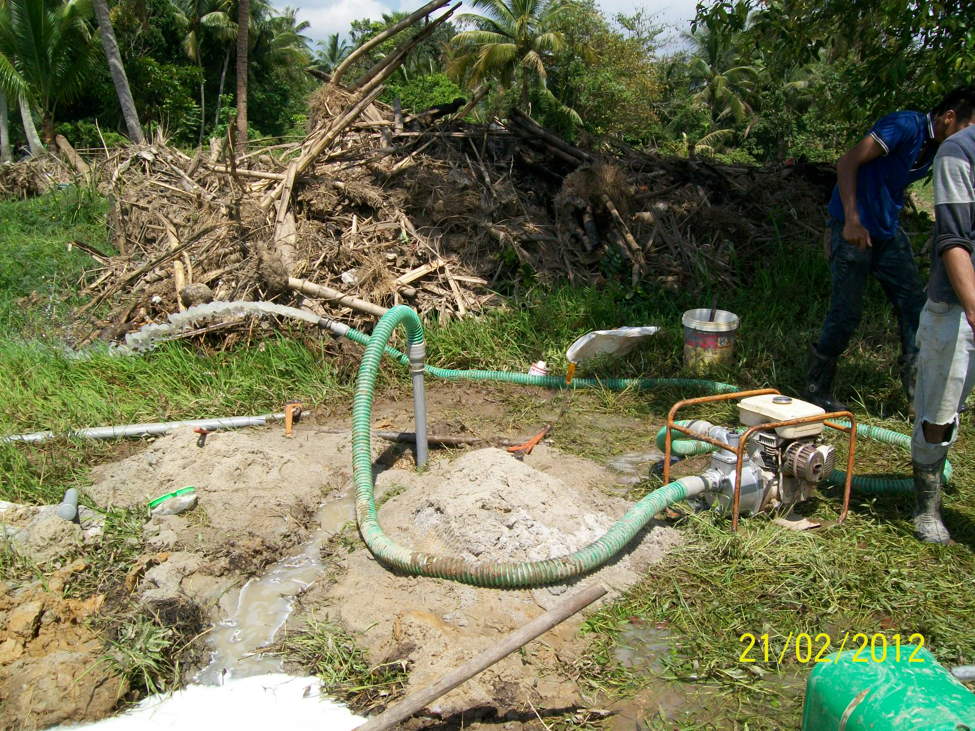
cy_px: 366
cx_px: 488
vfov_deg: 41.8
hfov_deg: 54.0
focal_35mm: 34
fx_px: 958
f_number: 4.9
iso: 64
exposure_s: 1/400
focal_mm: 6.1
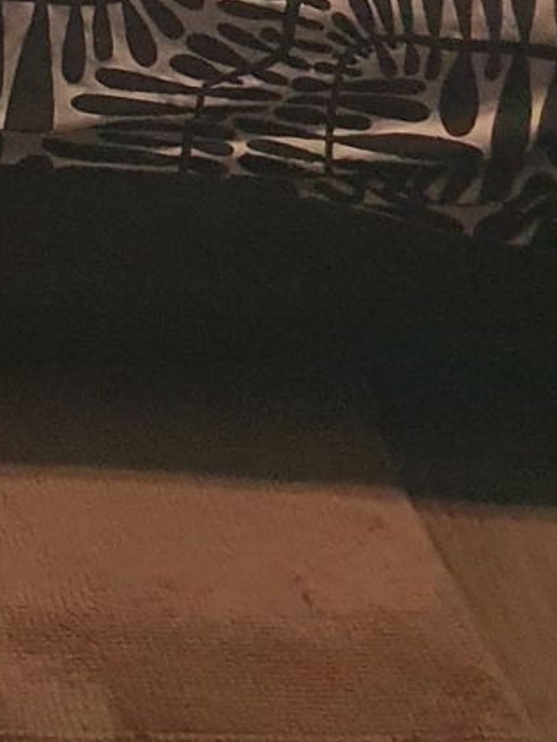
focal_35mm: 132
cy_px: -1082
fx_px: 2832
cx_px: -470
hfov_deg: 10.5
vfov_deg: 11.9
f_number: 2.4
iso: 640
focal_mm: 4.32
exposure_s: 1/50
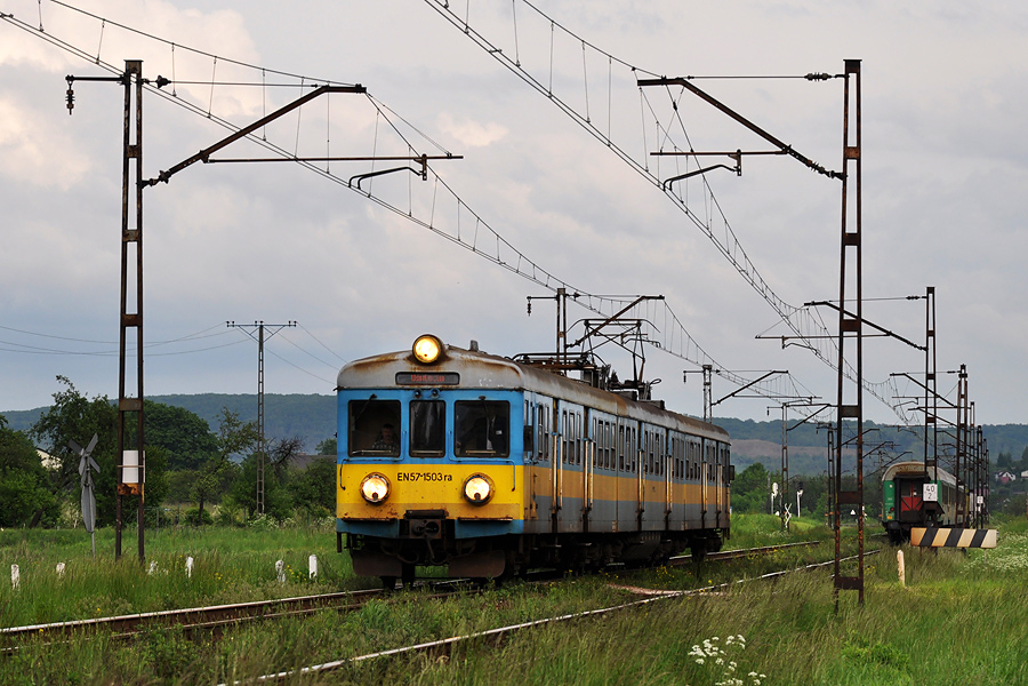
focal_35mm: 147
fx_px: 4197
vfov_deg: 9.3
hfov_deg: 14.0
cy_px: 343
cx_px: 514
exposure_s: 1/250
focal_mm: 98
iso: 200
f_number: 8
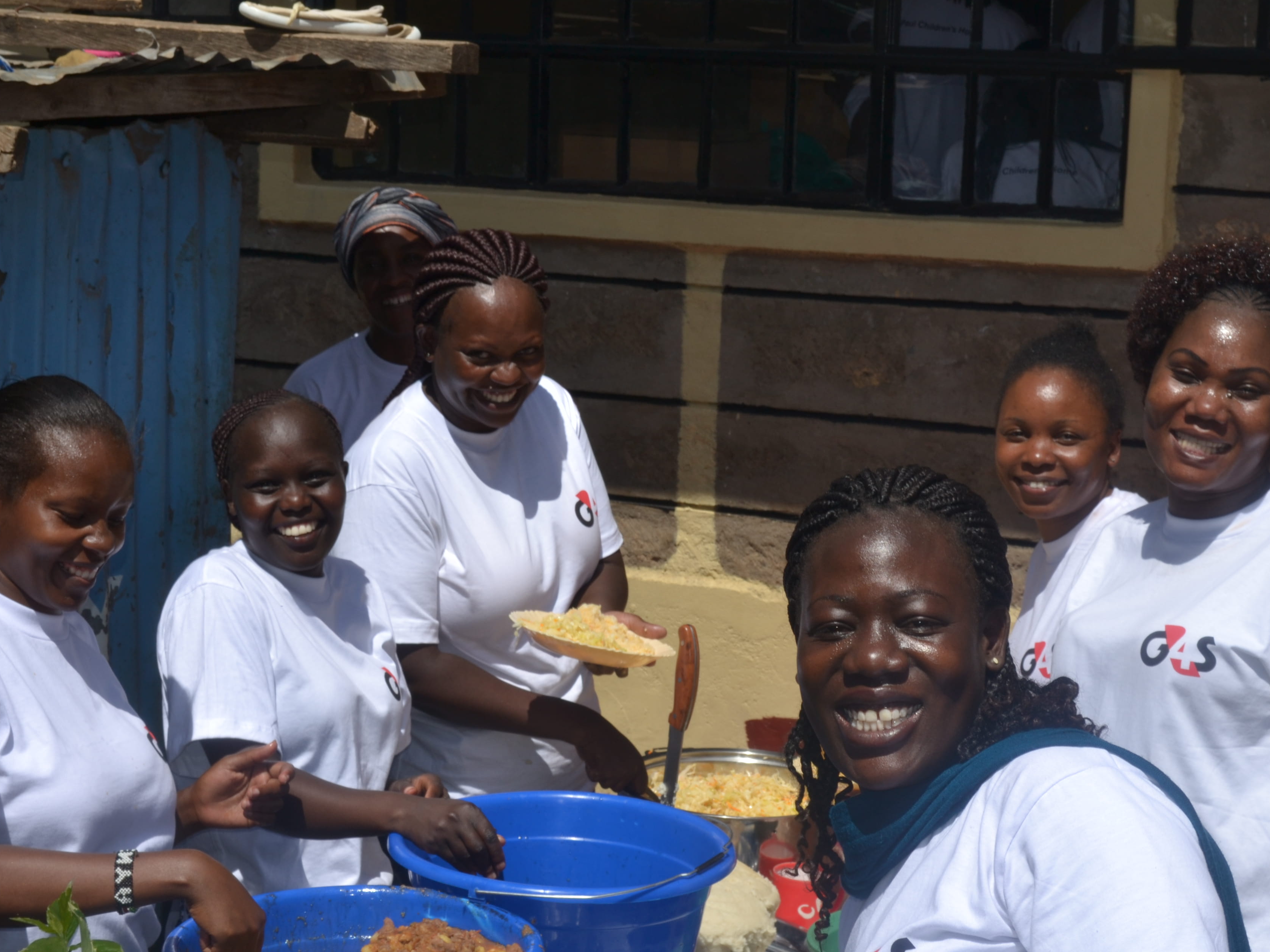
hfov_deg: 24.7
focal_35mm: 79
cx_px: 689
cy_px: 496
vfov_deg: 18.7
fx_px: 2898
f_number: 11
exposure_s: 1/200
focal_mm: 40
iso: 100
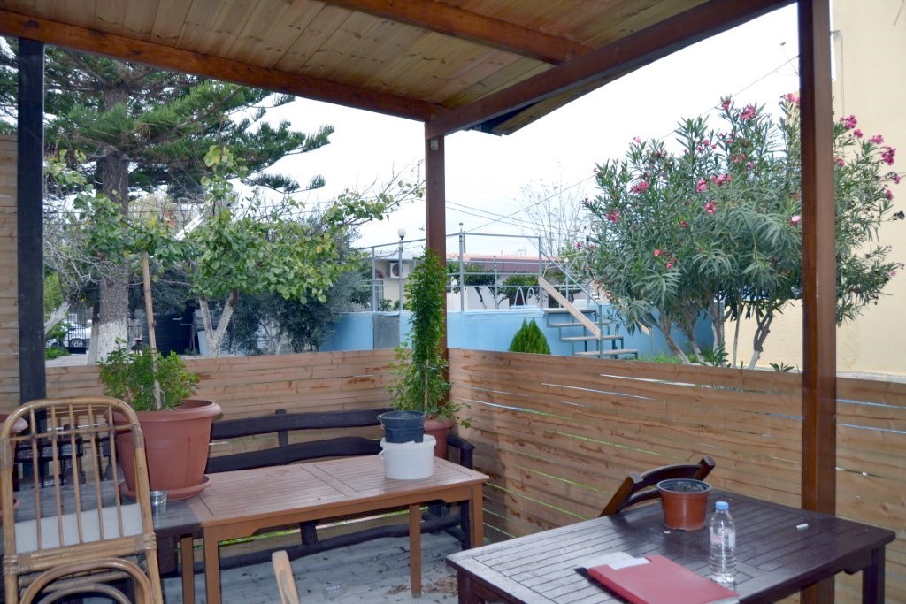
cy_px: 302
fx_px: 680
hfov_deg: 67.4
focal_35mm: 27
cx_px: 453
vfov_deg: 47.9
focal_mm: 18
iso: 100
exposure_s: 1/200
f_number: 4.5
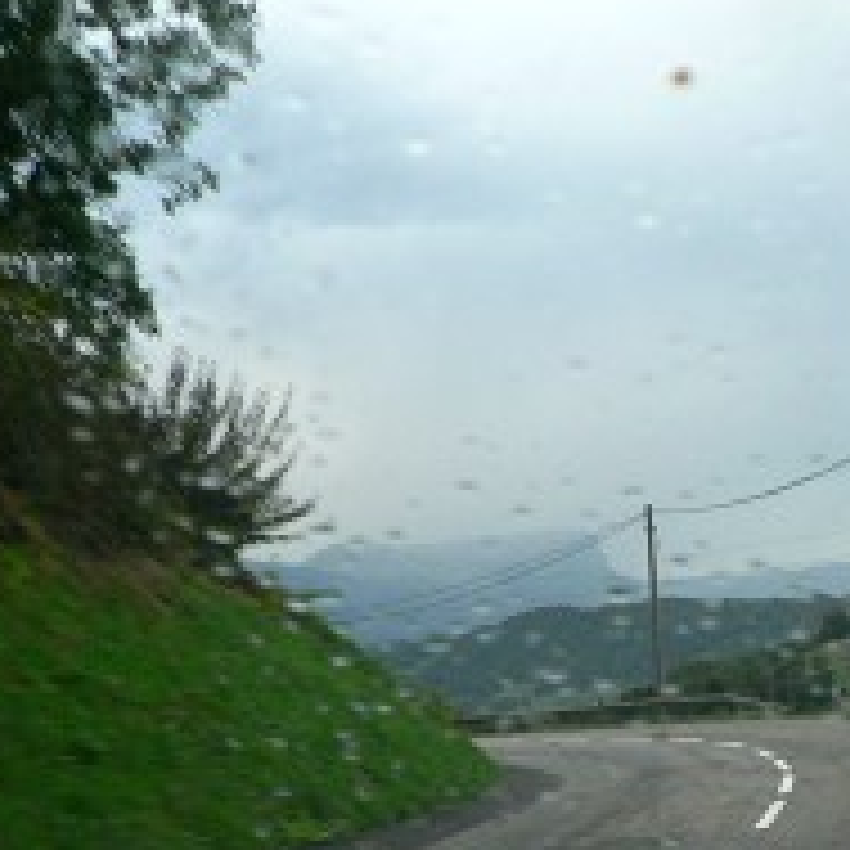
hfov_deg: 27.0
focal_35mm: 62
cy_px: 537
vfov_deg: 27.6
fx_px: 1722
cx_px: 726
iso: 200
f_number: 2.8
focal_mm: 6
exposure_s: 1/25
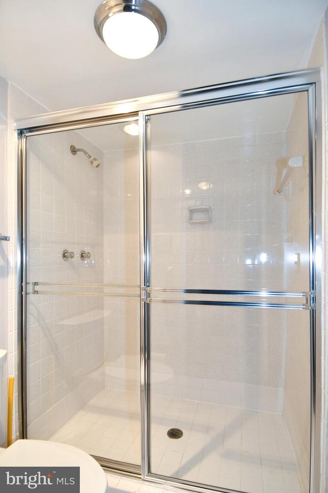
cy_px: 246
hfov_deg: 67.4
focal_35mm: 18
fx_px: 246
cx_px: 164
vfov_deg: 90.0
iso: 200
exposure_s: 1/60
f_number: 4
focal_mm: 12
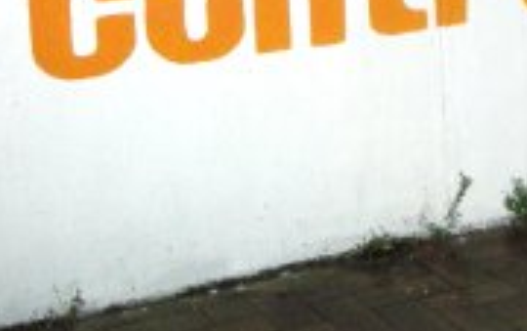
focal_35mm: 103
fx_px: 1481
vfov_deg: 12.3
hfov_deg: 19.4
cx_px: 574
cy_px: -127
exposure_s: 1/60
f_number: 2.8
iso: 228
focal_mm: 5.7
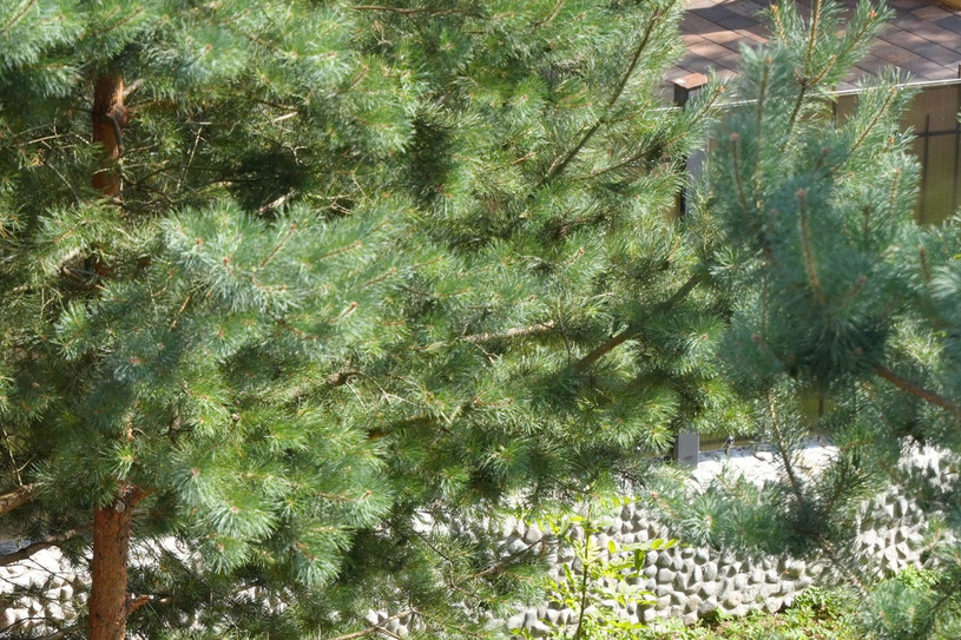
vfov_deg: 6.2
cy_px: 962
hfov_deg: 9.3
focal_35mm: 220
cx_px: 2
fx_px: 5871
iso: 400
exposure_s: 1/1250
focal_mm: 70
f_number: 3.5
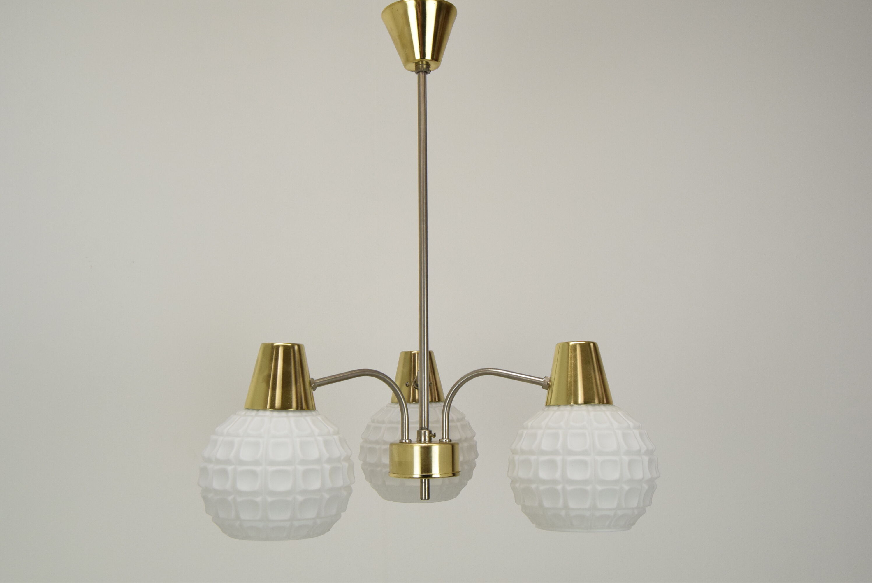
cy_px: 292
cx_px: 436
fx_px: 945
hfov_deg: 49.5
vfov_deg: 34.3
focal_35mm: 39
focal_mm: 26
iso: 1600
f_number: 9
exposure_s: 1/320
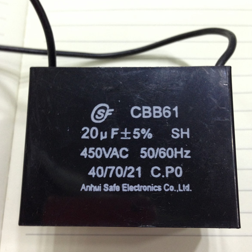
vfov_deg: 41.8
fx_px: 329
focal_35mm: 40
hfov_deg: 41.9
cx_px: 125
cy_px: 136
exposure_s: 1/20
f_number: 2.4
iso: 160
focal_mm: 4.12
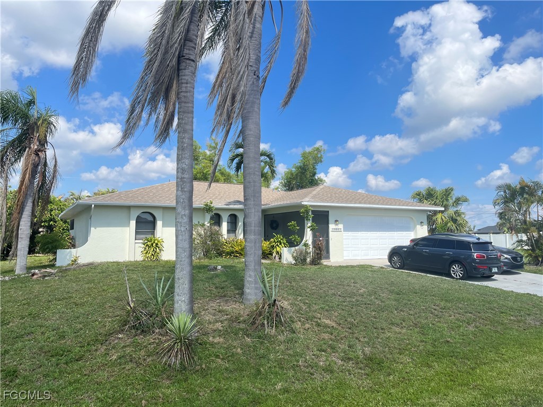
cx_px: 272
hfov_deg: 67.3
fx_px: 408
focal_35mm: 26
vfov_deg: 53.1
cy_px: 204
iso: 50
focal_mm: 5.1
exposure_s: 1/3135
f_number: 1.6
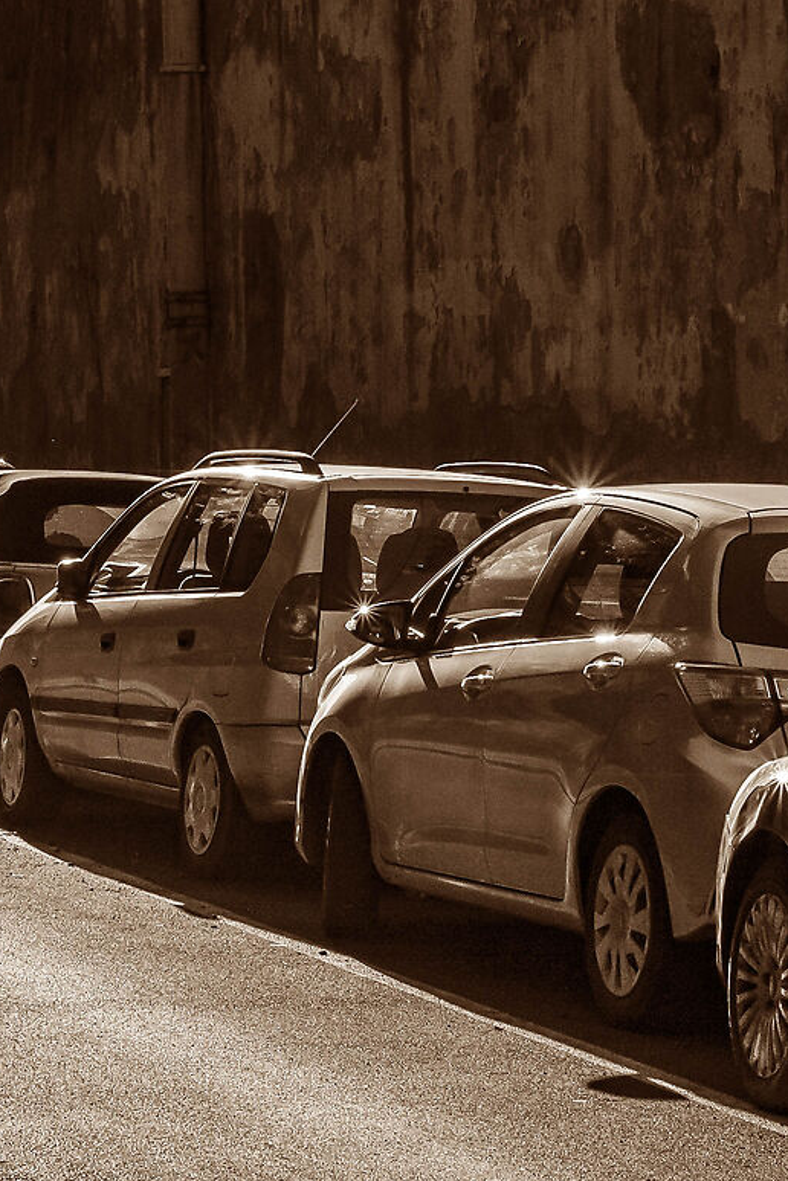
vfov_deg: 13.1
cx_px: -131
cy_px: 96
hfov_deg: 8.8
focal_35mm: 155
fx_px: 5089
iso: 400
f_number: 9
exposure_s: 1/1600
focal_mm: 50
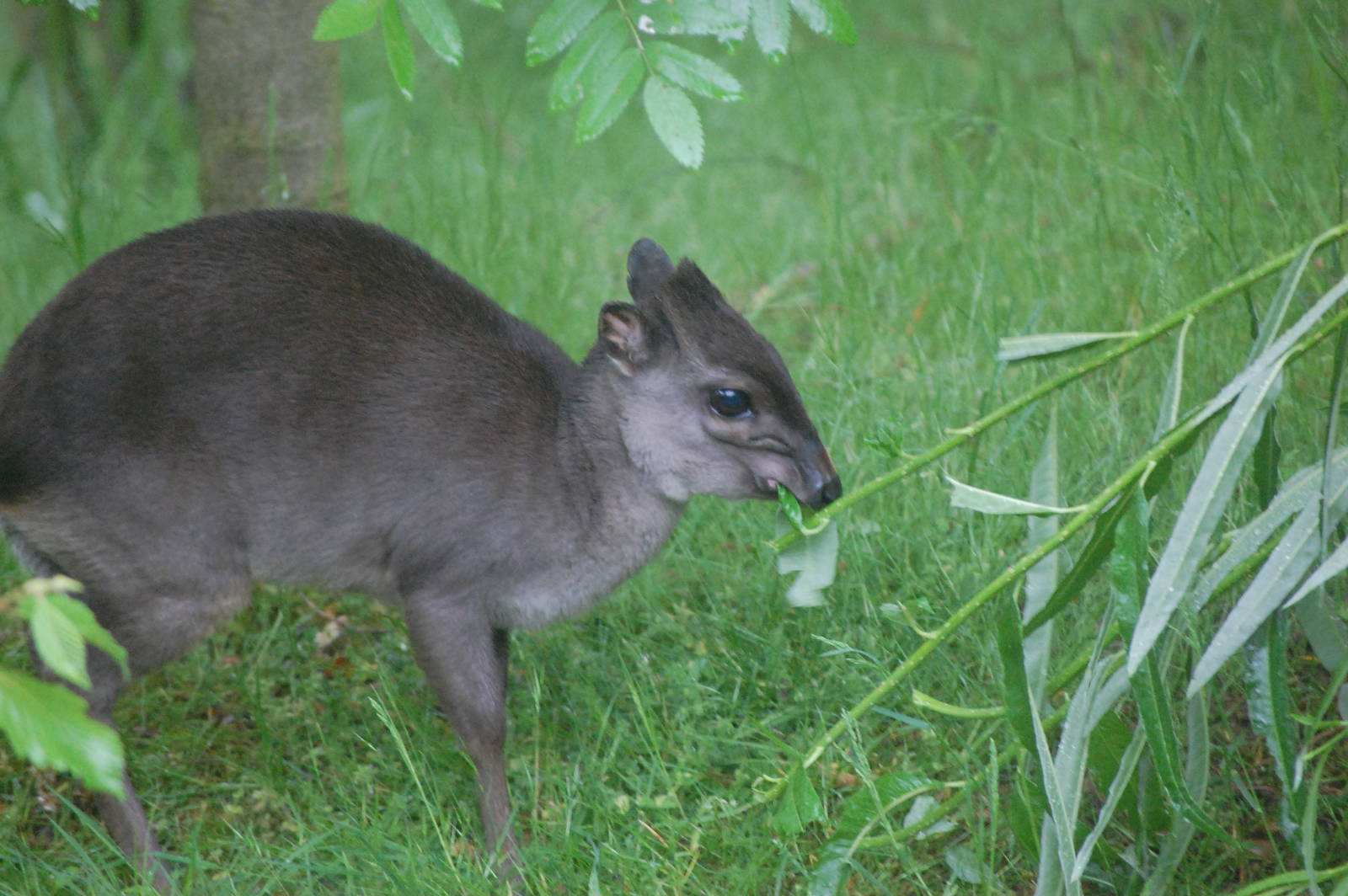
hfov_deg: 6.9
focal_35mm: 300
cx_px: 674
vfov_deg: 4.6
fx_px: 11224
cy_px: 448
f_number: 5.6
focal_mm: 200
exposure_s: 1/100
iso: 1600
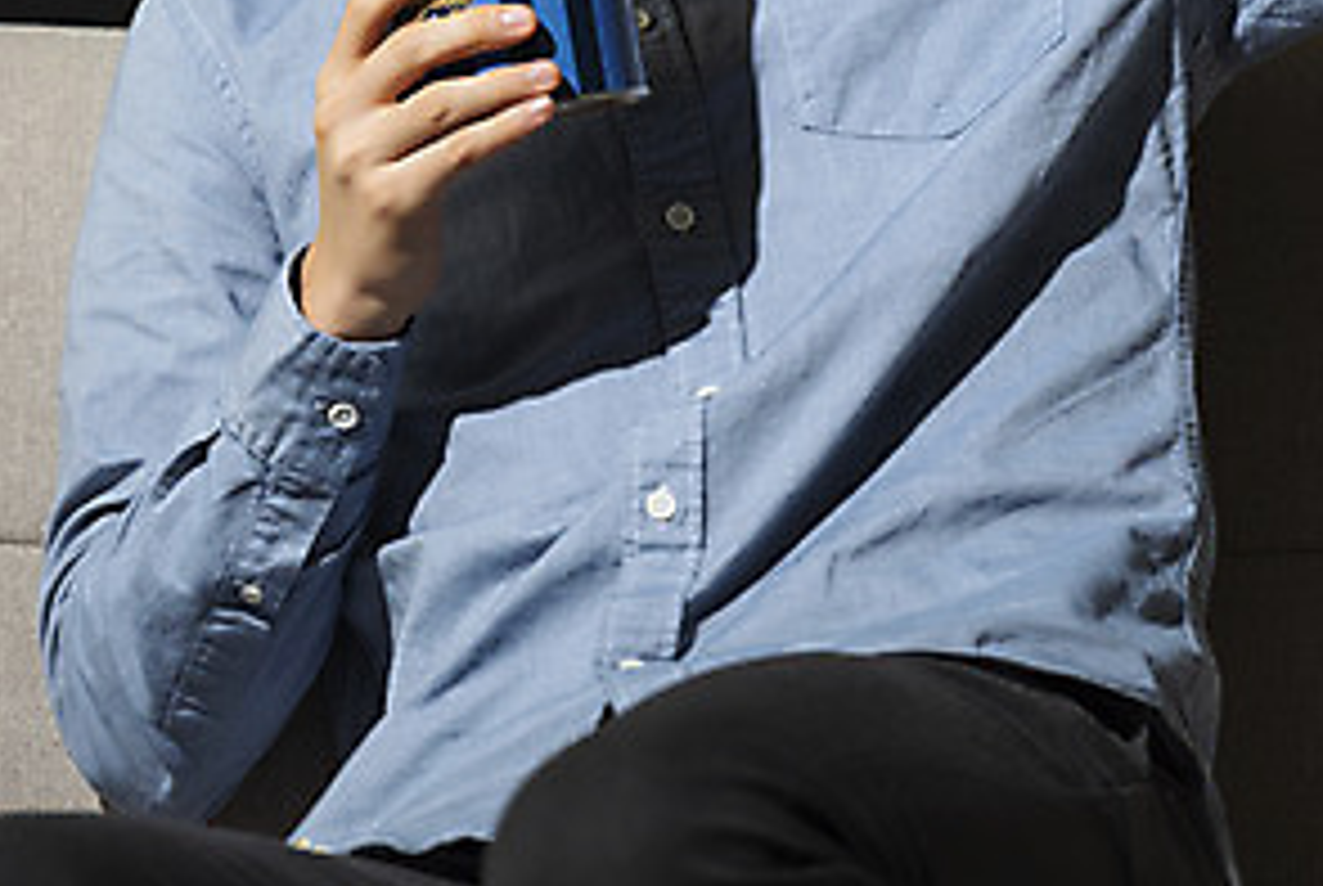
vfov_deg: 3.4
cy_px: 63
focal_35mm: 407
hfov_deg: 5.1
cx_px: 367
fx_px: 14980
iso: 100
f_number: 3.5
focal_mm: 200
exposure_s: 1/125
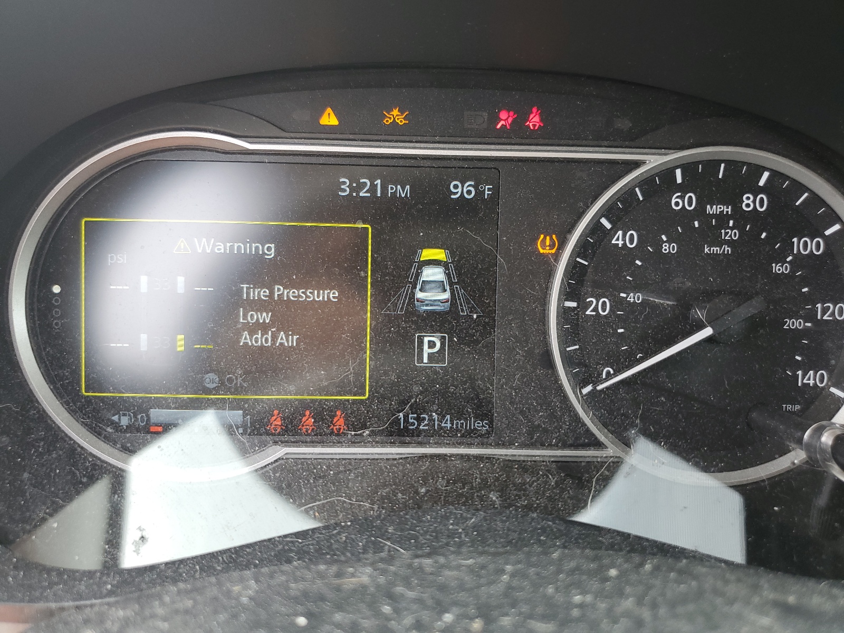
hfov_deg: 67.3
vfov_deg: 53.1
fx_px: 634
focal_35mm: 26
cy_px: 316
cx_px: 422
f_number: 1.5
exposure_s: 1/120
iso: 62
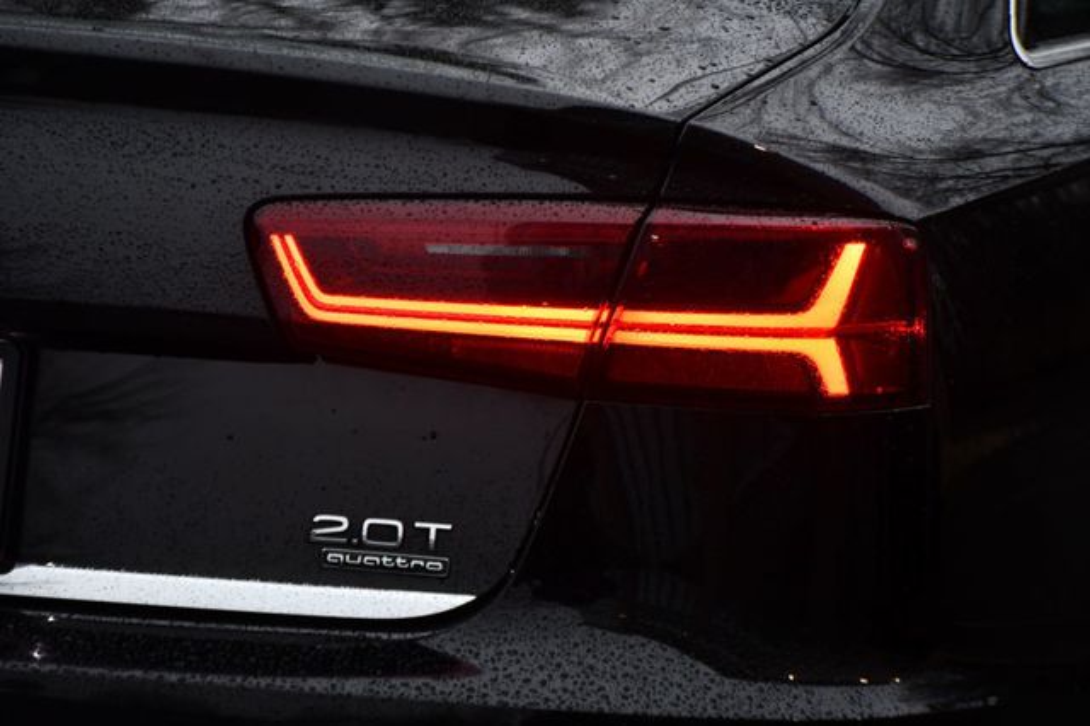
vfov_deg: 9.3
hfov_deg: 14.0
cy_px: 363
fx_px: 4448
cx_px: 545
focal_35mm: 147
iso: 450
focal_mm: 98
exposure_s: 1/250
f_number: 4.8
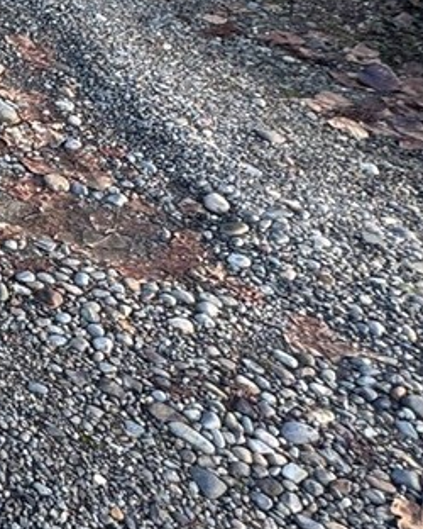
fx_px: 985
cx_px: -411
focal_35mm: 63
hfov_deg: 17.6
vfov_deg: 26.9
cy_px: -86
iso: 40
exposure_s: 1/99
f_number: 2.2
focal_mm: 2.22
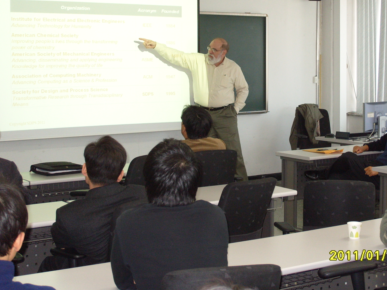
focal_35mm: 65
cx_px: 220
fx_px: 727
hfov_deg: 29.8
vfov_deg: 22.5
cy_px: 104
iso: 200
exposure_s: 1/60
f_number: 3.1
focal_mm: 11.1
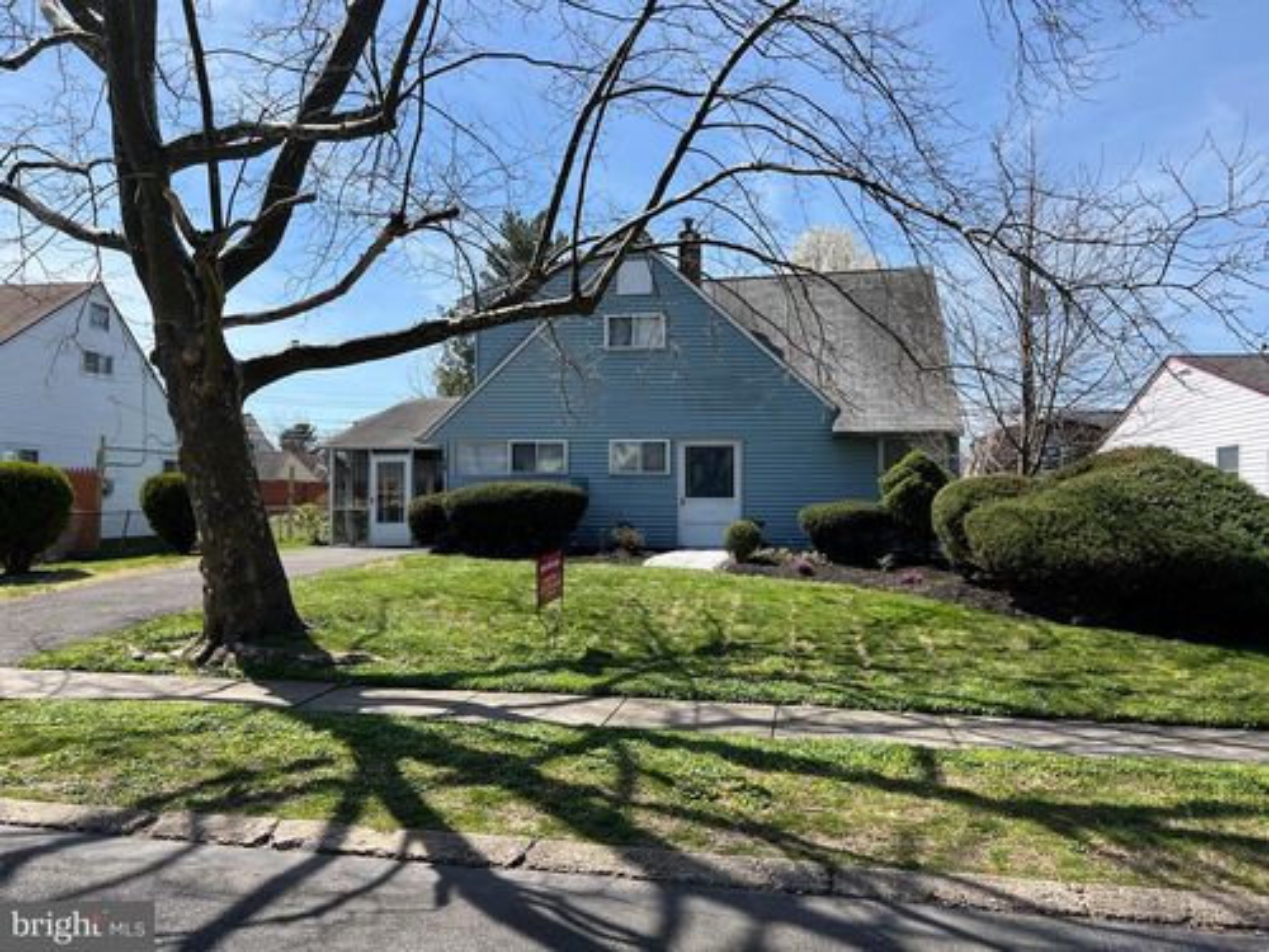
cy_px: 476
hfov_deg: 67.3
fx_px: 953
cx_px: 634
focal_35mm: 26
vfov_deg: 53.1
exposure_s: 1/3077
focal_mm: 5.7
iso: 50
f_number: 1.5
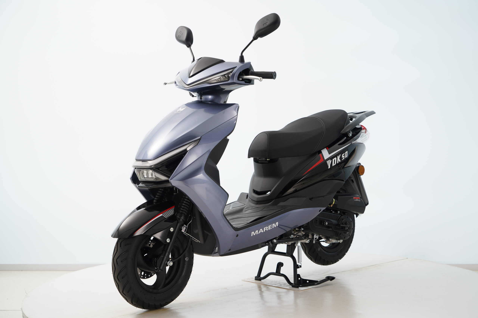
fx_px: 704
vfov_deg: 25.5
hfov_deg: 37.5
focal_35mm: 53
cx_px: 239
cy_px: 159
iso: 160
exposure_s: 1/125
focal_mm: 53
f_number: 6.3
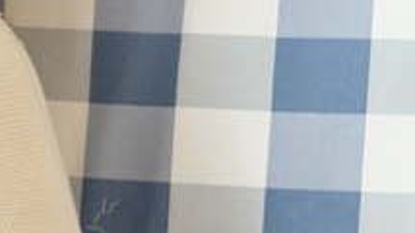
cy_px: 378
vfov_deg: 6.2
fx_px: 2122
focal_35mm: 193
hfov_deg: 11.1
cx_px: -4
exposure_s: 1/60
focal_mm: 23
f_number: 1.4
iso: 400
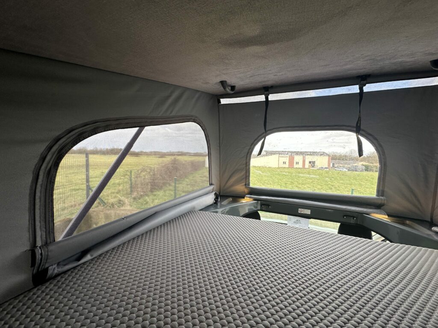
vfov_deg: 85.7
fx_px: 177
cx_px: 219
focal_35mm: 14
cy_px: 164
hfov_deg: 102.1
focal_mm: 2.22
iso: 64
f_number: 2.2
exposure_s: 1/99
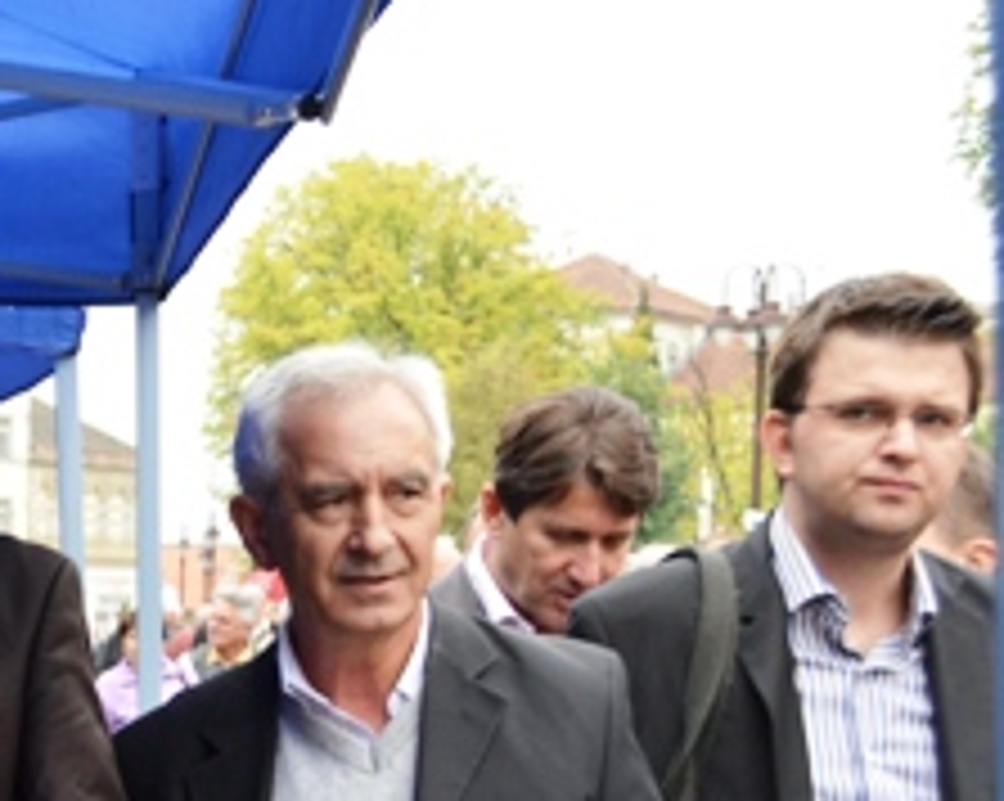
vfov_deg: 15.6
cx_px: -428
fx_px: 2880
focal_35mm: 97
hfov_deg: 18.0
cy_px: 799
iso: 280
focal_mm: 24
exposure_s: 1/125
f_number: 5.6
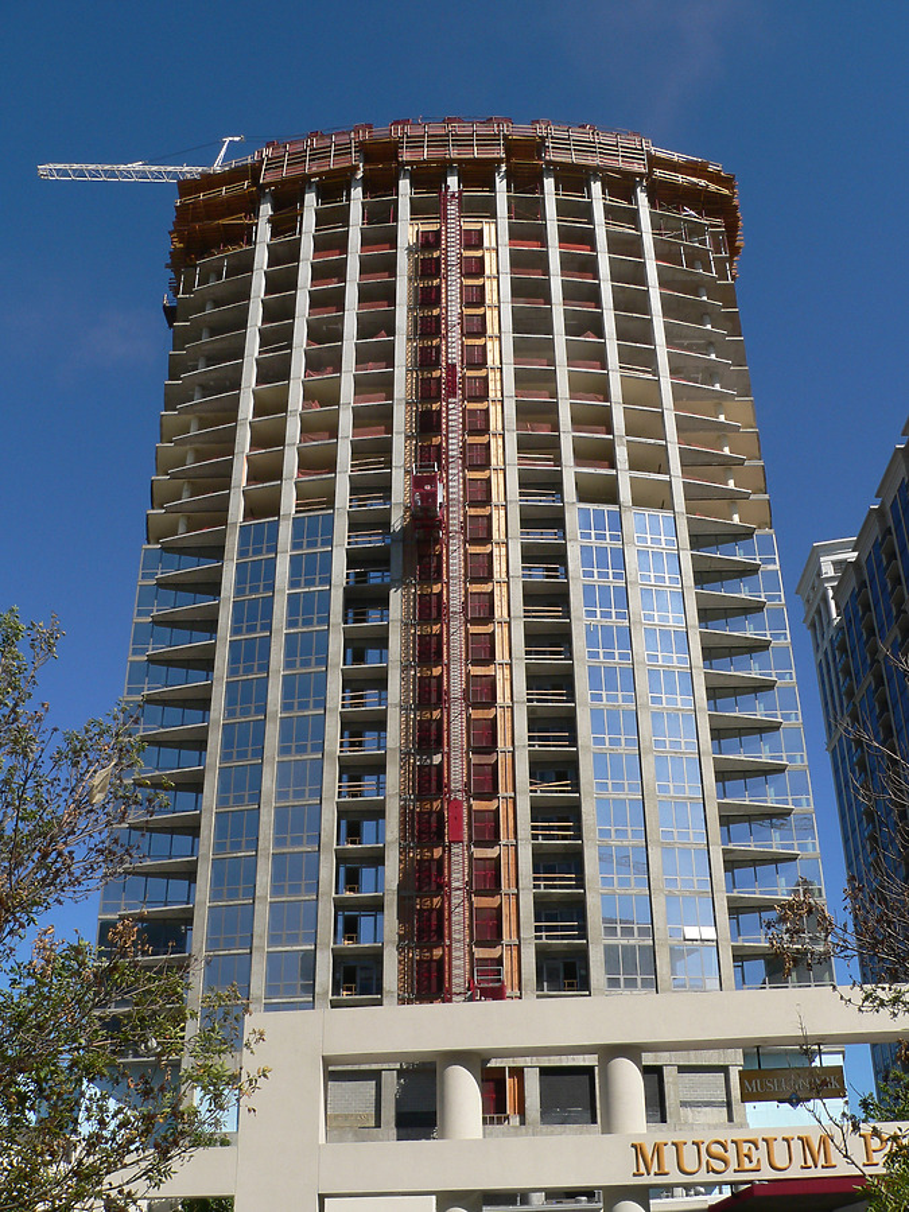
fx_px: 1260
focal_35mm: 36
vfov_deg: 51.4
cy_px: 606
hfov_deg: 39.7
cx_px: 454
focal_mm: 6
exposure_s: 1/500
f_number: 5.6
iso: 80
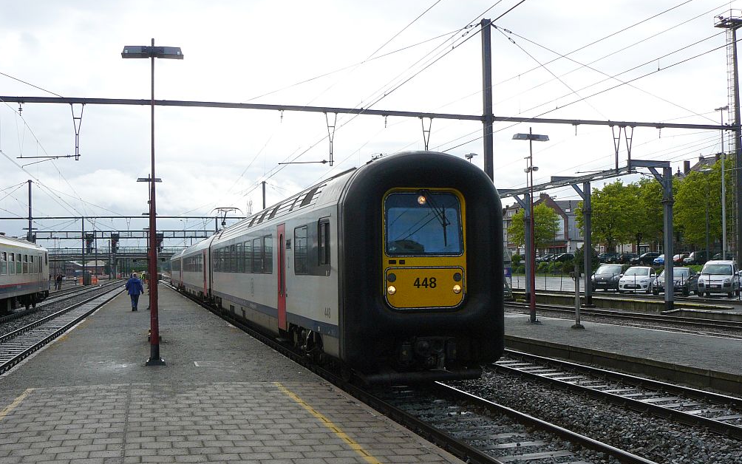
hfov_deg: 49.3
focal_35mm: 40
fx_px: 809
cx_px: 372
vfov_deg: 31.9
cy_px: 279
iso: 100
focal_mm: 6.1
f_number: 5.6
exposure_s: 1/320
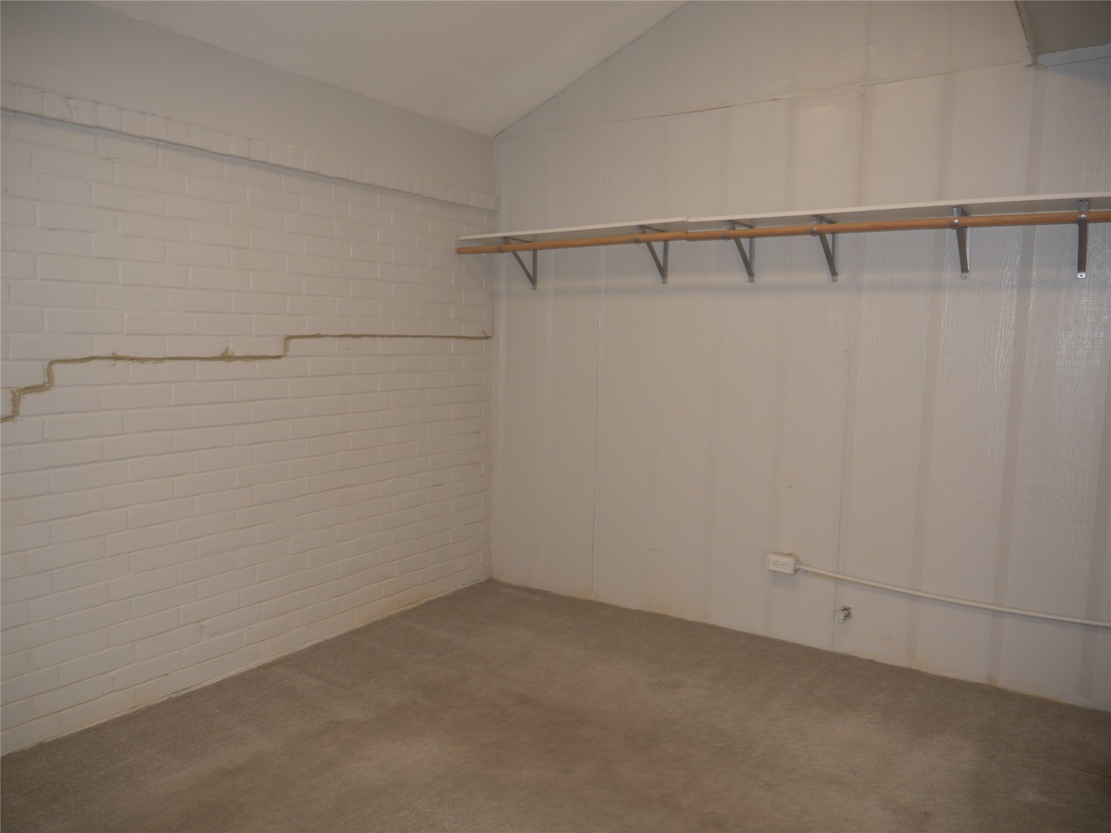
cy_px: 416
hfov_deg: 71.6
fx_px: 770
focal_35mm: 24
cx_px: 556
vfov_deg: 56.8
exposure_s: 1/60
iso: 200
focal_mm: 12
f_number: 2.8
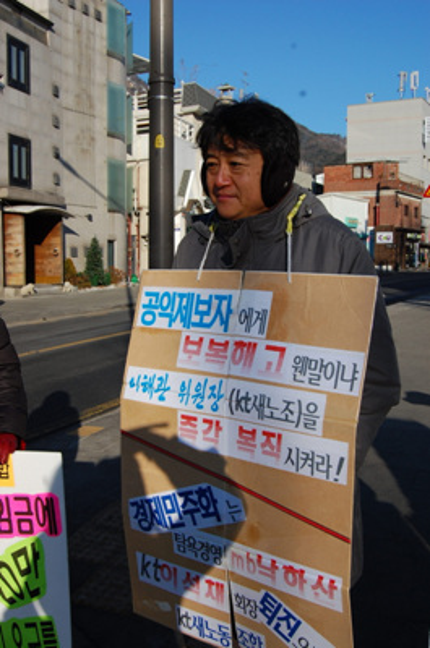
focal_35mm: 36
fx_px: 648
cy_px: 324
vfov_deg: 53.2
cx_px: 215
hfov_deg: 36.7
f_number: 10
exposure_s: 1/400
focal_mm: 24
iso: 200
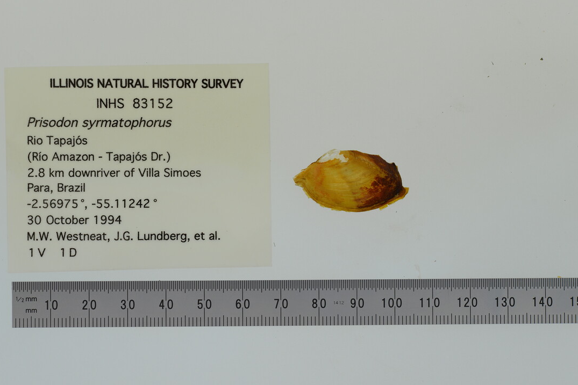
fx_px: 1076
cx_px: 268
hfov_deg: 30.1
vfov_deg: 20.3
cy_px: 192
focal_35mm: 67
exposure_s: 1/800
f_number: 8
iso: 200
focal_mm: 60
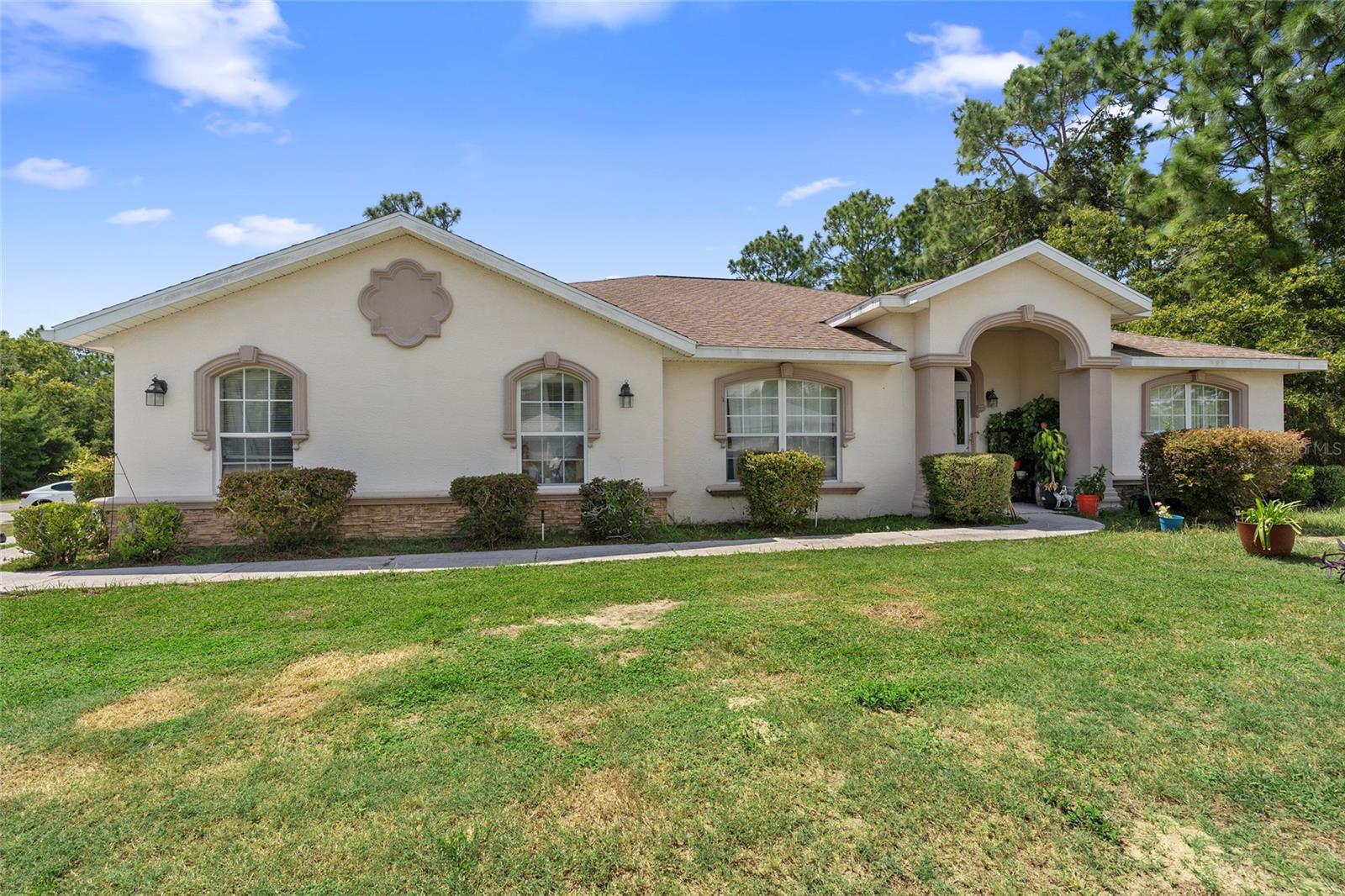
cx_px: 672
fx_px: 598
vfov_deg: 73.7
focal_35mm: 16
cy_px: 448
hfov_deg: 96.7
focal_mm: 16
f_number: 8
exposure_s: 1/320
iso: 400
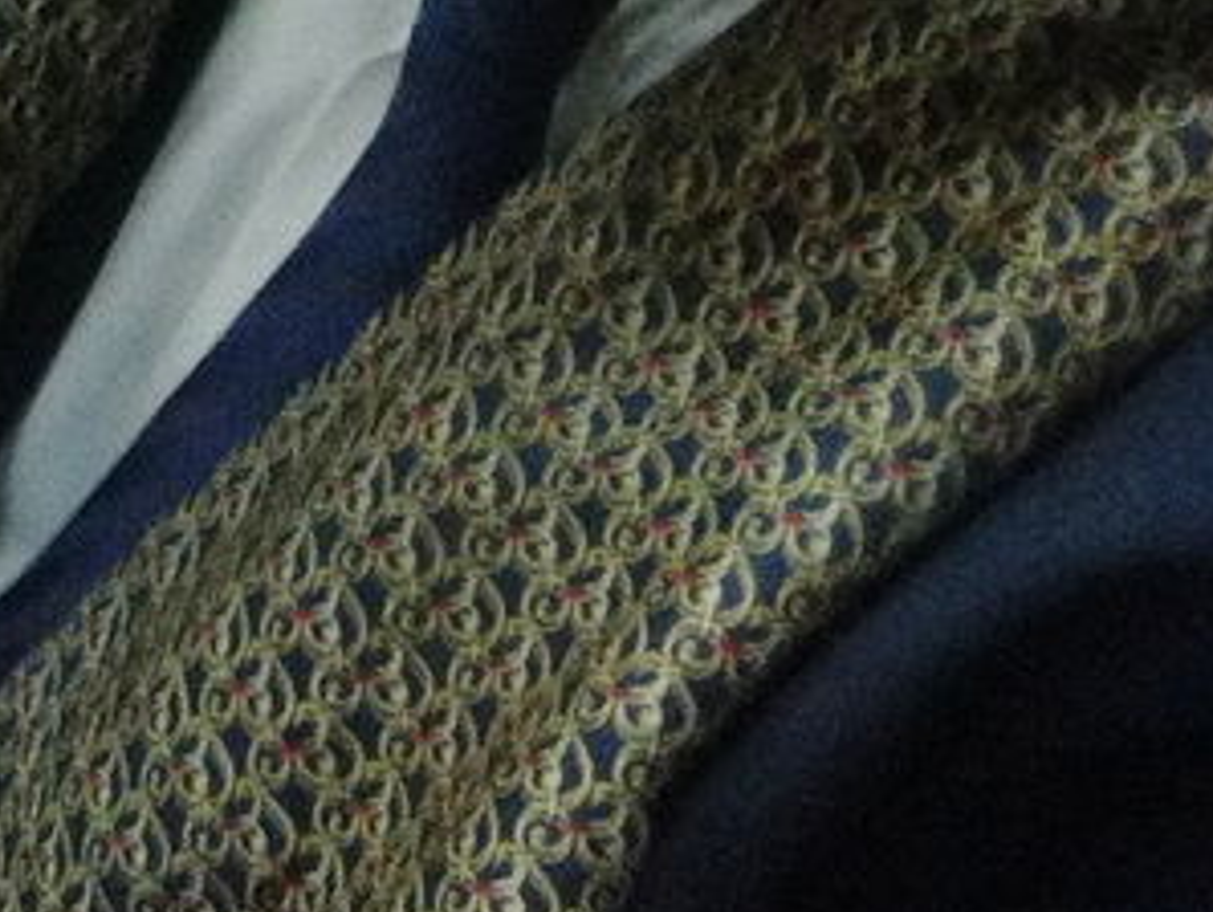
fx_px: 5751
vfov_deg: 8.7
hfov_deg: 10.5
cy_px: -747
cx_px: -1624
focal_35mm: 164
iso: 250
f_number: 2.8
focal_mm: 3.85
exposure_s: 1/15
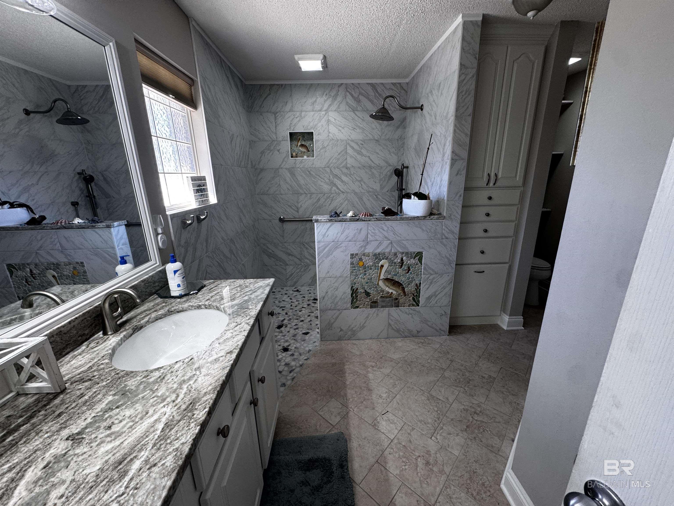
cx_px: 337
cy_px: 253
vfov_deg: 85.7
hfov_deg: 102.1
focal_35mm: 14
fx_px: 273
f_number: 2.2
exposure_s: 1/120
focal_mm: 2.22
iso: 125
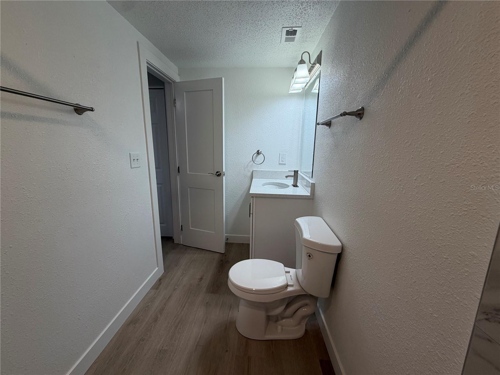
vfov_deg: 85.7
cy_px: 188
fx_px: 202
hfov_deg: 102.1
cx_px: 250
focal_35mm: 14
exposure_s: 1/120
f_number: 2.2
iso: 100
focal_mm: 2.22
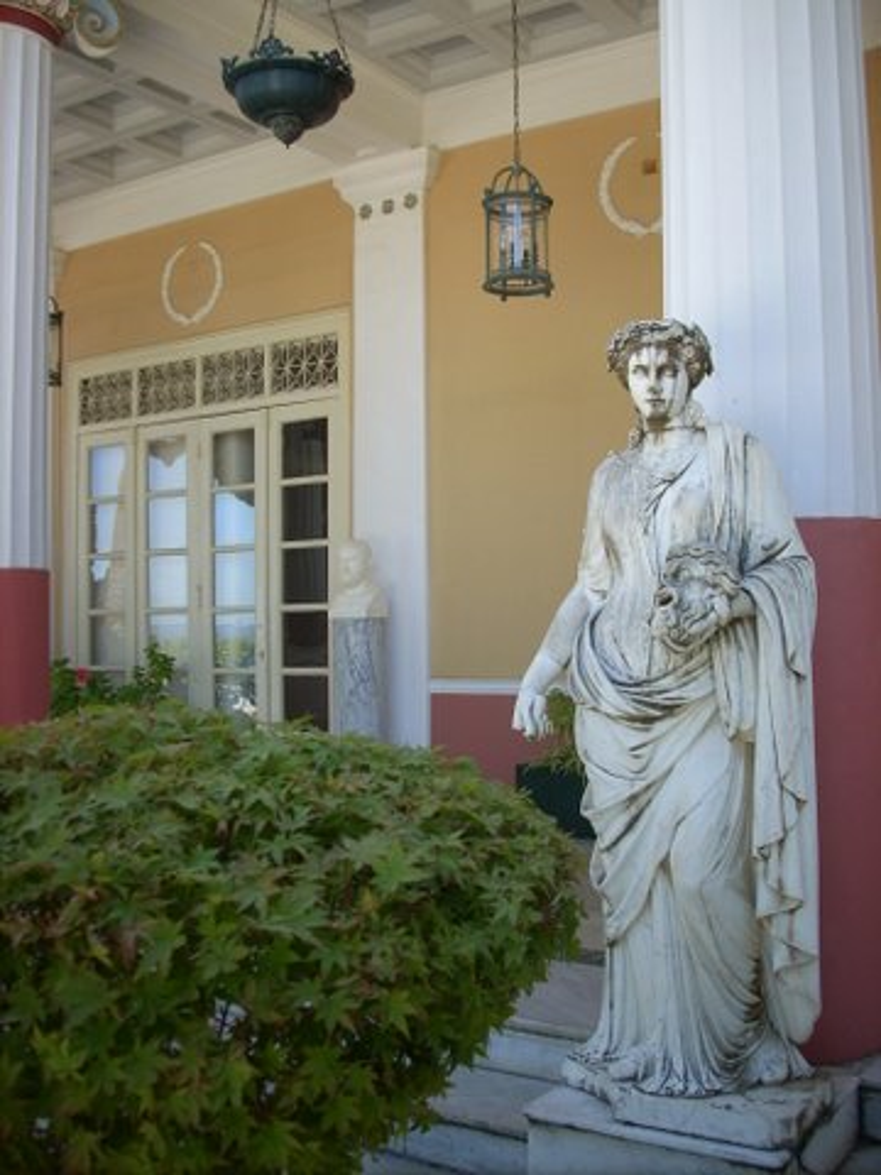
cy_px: 588
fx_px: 1256
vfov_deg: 50.1
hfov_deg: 38.7
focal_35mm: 37
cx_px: 440
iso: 64
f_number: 2.8
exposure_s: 1/130
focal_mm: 6.2
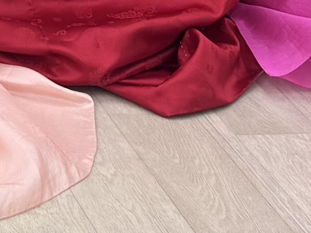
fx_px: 1626
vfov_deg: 6.7
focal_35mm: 181
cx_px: -447
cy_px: -642
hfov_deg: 9.6
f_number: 1.78
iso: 64
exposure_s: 1/120
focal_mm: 6.76
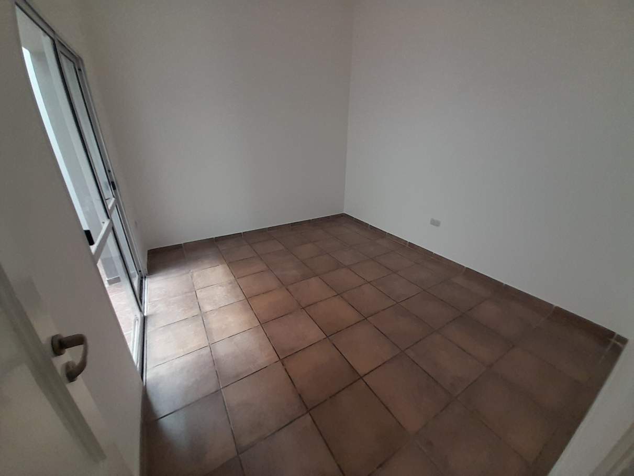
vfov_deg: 89.9
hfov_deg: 106.2
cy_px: 238
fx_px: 238
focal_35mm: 13
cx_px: 317
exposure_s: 1/50
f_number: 2.2
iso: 125
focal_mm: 1.13
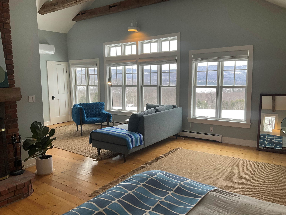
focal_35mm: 29
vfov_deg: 48.2
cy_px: 108
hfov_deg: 61.7
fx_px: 240
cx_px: 143
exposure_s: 1/120
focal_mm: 3
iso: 25
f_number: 1.8
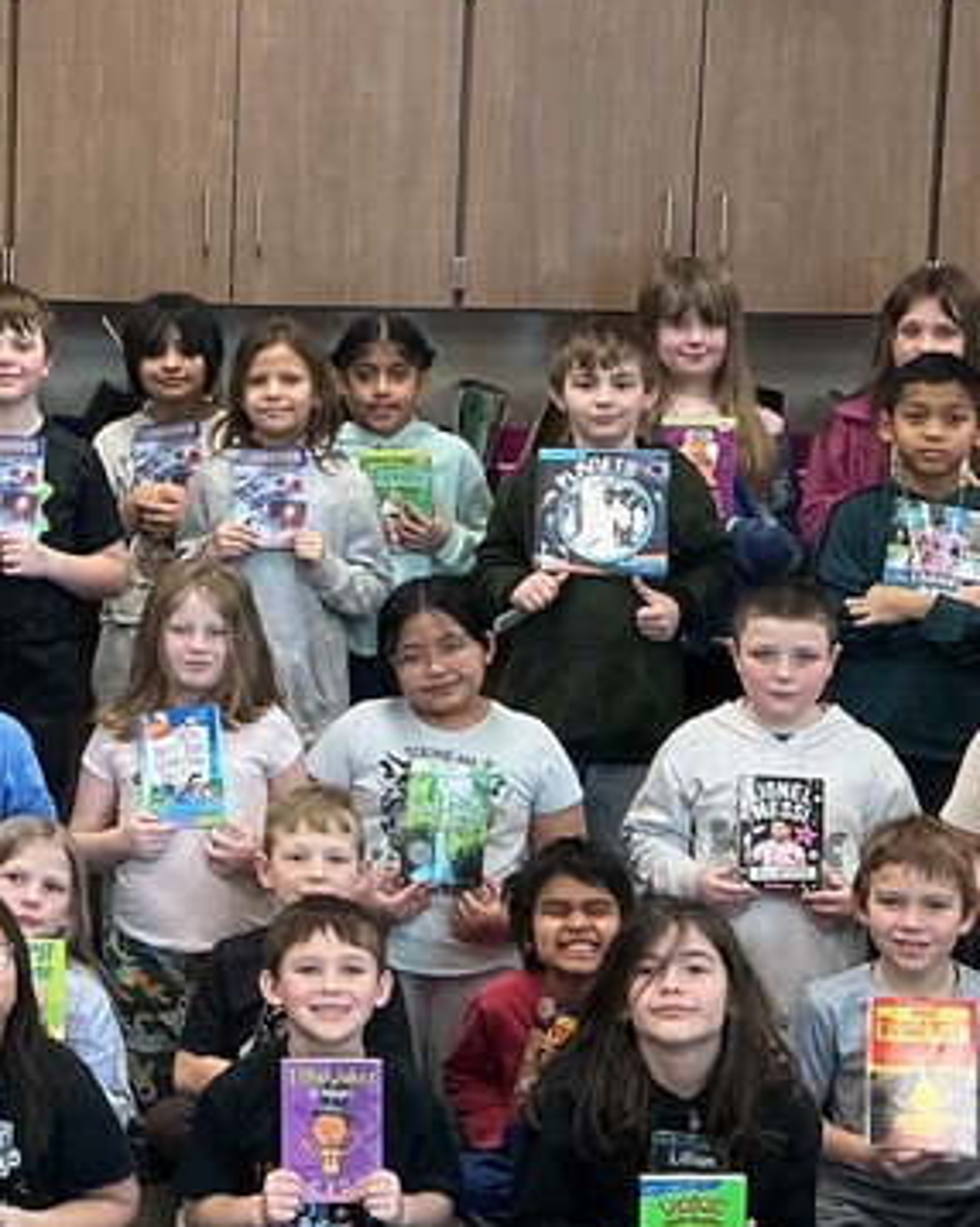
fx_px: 2939
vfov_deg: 23.6
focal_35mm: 81
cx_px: -7
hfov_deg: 18.4
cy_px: 531
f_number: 1.8
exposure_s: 1/60
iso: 100
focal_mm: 3
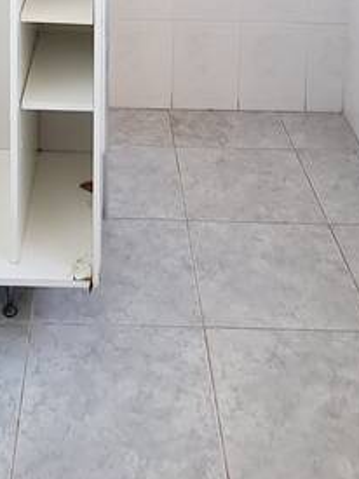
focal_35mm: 51
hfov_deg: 28.1
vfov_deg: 28.8
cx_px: 85
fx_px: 706
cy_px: -179
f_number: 2.2
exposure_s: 1/60
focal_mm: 2.2
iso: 80
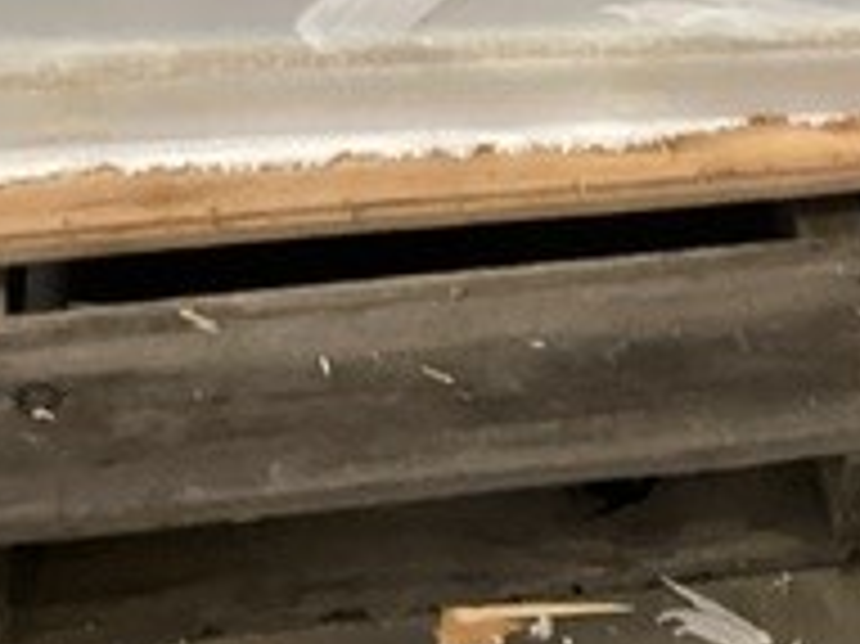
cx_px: 684
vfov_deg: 13.8
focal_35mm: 104
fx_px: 2582
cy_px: -158
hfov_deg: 18.7
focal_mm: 3.3
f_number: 2.4
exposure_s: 1/60
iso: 125
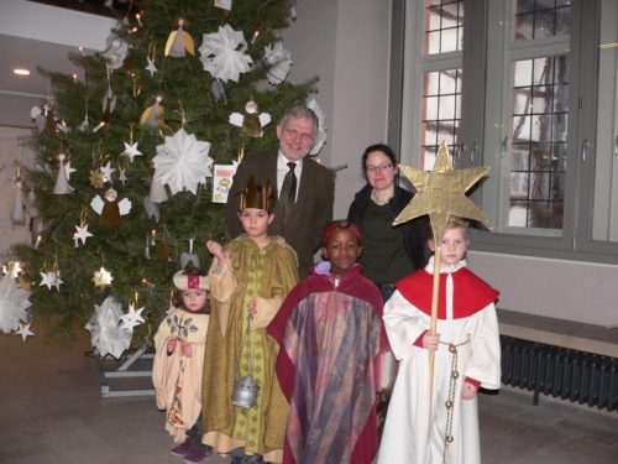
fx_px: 643
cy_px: 232
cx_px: 309
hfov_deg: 51.4
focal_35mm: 36
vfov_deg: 39.7
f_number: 2.8
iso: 150
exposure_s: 1/80
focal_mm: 6
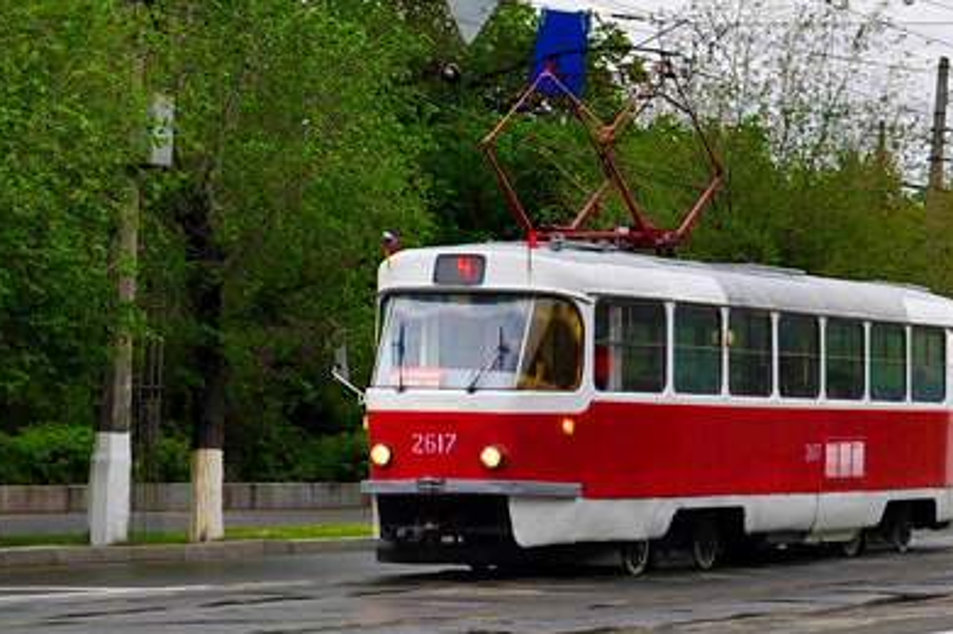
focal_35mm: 129
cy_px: -7
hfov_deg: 15.8
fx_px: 3412
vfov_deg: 10.5
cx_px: 673
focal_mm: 28
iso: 200
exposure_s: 1/250
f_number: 5.6
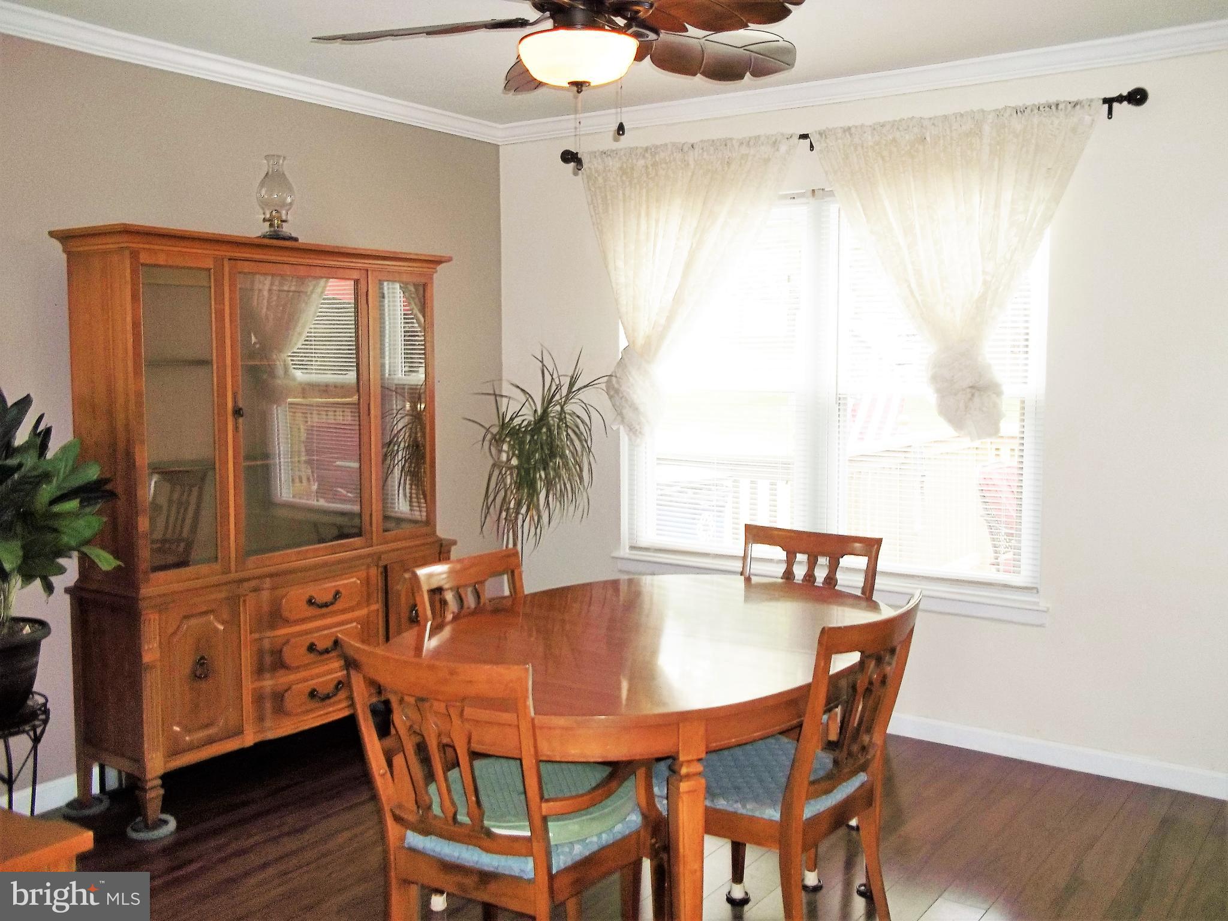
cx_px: 614
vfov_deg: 44.2
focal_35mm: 32
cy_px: 460
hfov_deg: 56.8
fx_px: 1135
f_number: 2.9
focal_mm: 5.7
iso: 80
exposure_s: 1/40
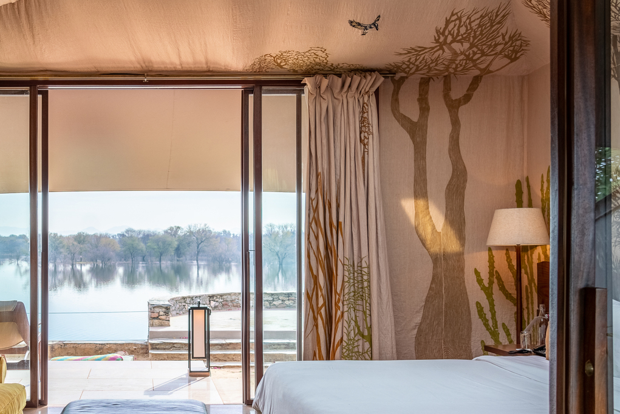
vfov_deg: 28.6
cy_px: 242
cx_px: 122
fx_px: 810
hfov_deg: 40.2
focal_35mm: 47
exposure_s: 1/2000
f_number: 5.6
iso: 500
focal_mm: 24
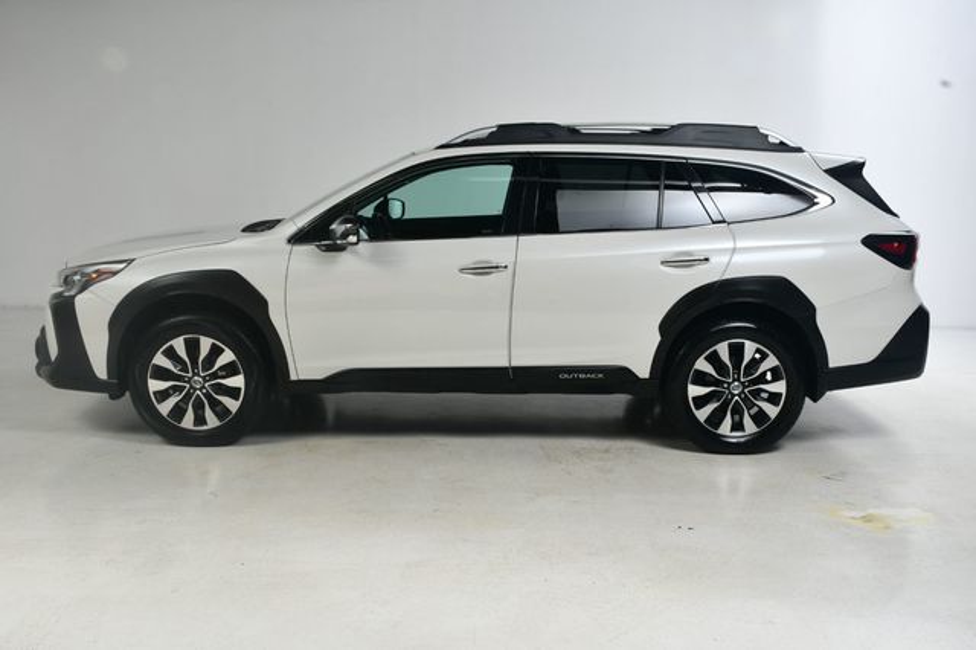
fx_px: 975
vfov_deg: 36.8
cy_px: 325
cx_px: 488
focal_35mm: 36
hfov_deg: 53.2
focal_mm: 24
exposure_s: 1/160
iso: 100
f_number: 14
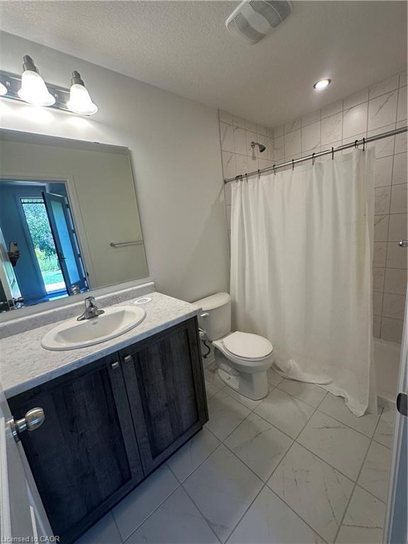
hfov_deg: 85.7
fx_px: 220
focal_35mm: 14
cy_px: 272
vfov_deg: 102.1
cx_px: 204
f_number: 2.2
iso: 80
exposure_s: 1/120
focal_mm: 2.22
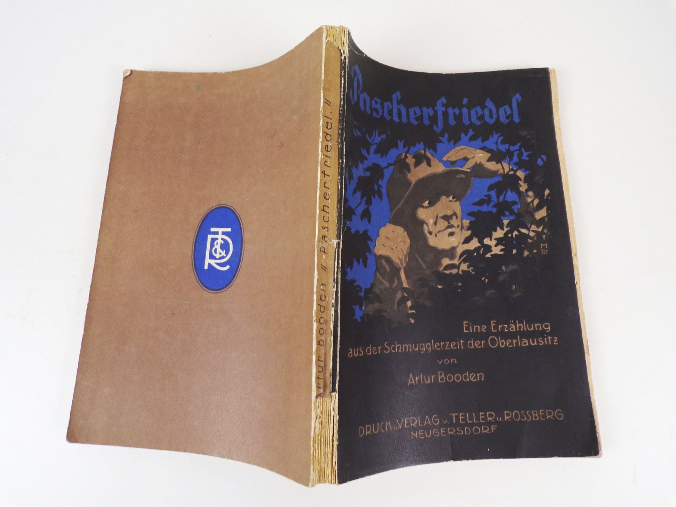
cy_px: 254
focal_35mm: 24
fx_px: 469
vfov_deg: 56.8
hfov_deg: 71.6
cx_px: 338
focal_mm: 4.3
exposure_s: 1/34
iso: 80
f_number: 3
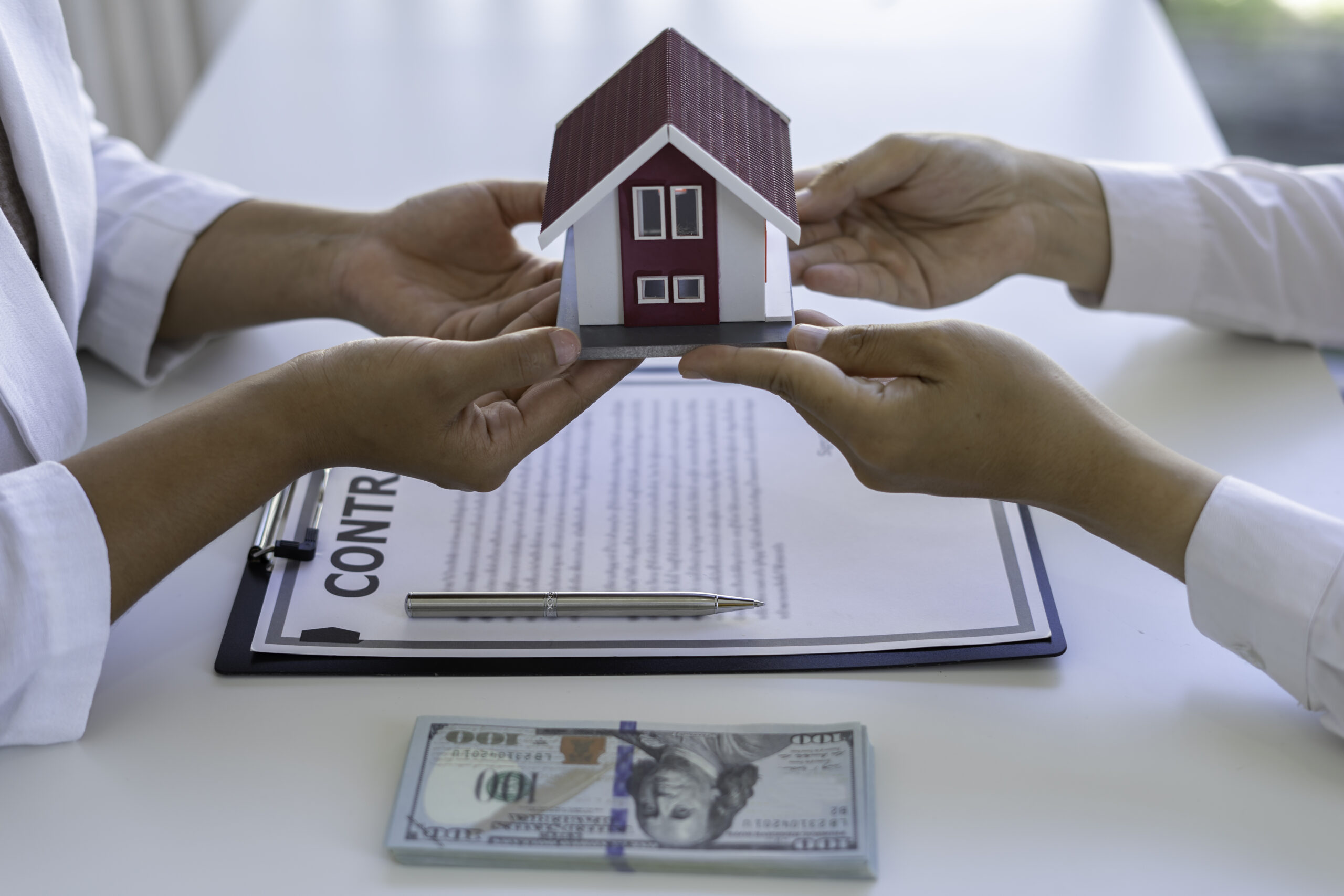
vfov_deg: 27.0
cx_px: 672
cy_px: 448
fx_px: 1867
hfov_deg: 39.6
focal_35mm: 50
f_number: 2.8
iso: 100
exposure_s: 1/100
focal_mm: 50
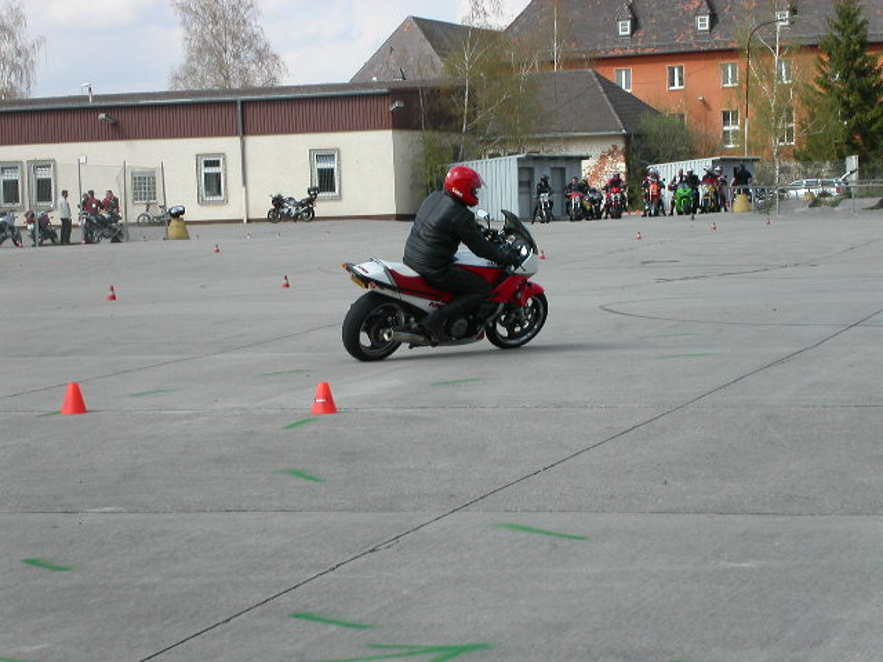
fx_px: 2908
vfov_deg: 13.0
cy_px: 331
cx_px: 442
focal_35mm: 114
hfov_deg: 17.3
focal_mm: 23.4
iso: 100
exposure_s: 1/750
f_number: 4.7
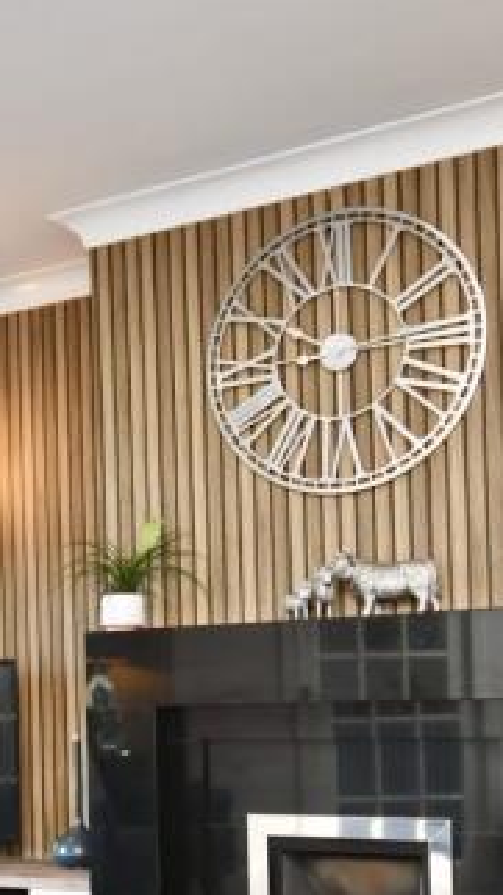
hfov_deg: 23.0
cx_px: -3
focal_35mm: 50
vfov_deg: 40.2
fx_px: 1186
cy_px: 671
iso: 400
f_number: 4
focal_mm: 10
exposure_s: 1/60
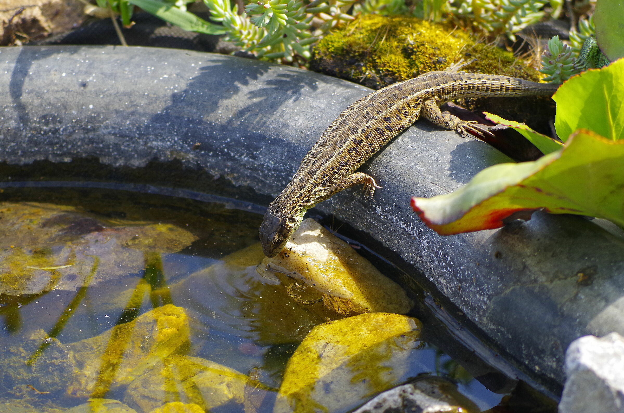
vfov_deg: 3.0
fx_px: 7784
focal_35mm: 450
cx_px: 312
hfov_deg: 4.6
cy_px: 206
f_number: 8
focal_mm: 300
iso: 800
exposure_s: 1/350
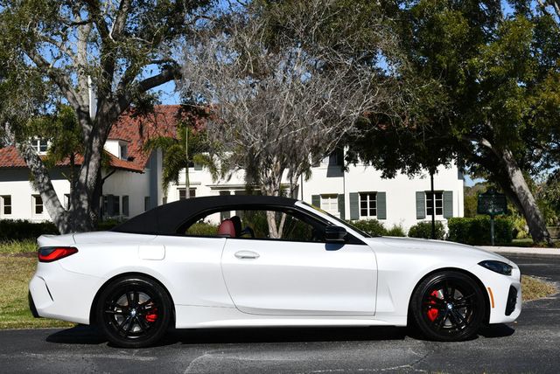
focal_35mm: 60
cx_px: 280
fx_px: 934
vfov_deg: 22.7
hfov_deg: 33.4
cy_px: 187
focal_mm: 30
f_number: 9
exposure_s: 1/320
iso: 100
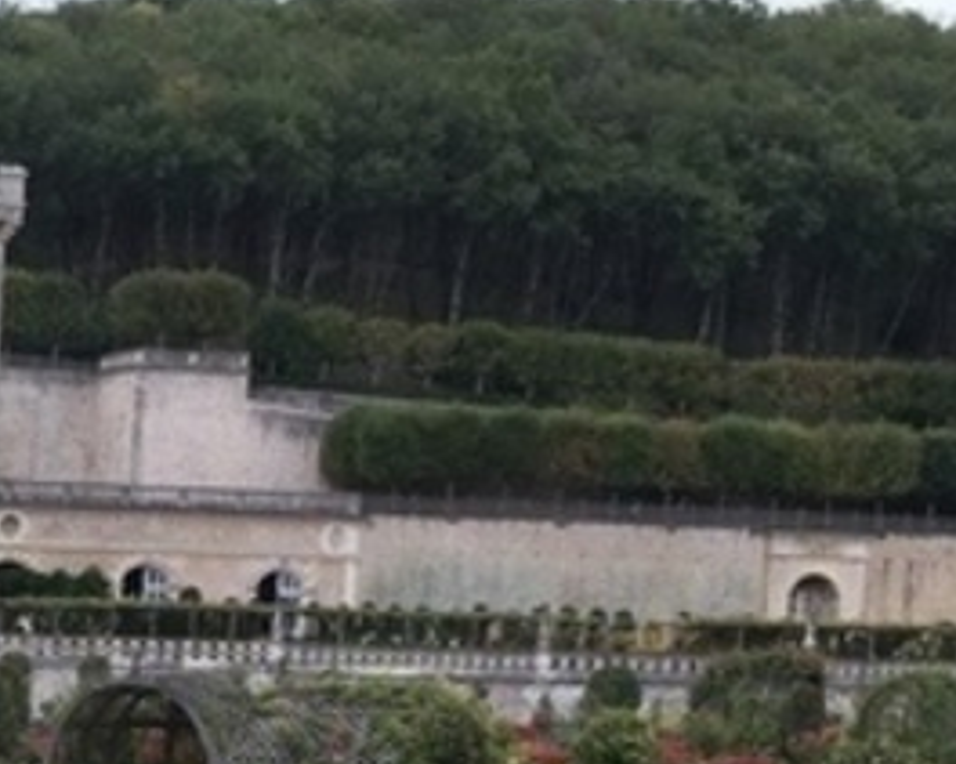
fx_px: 3111
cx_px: -275
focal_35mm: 110
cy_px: 1046
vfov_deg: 13.4
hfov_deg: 16.5
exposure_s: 1/109
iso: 25
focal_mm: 4.15
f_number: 2.2
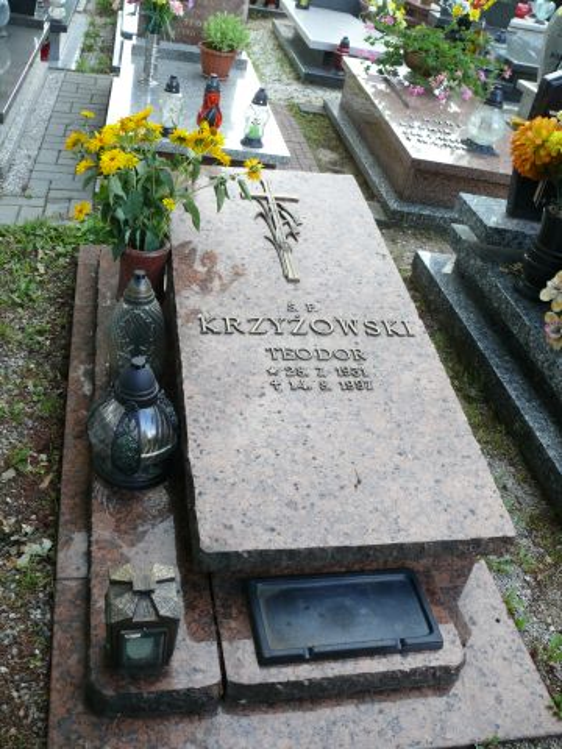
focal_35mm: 35
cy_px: 374
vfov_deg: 52.6
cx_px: 281
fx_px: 758
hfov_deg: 40.7
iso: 100
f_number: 2.8
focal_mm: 7.4
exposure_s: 1/100
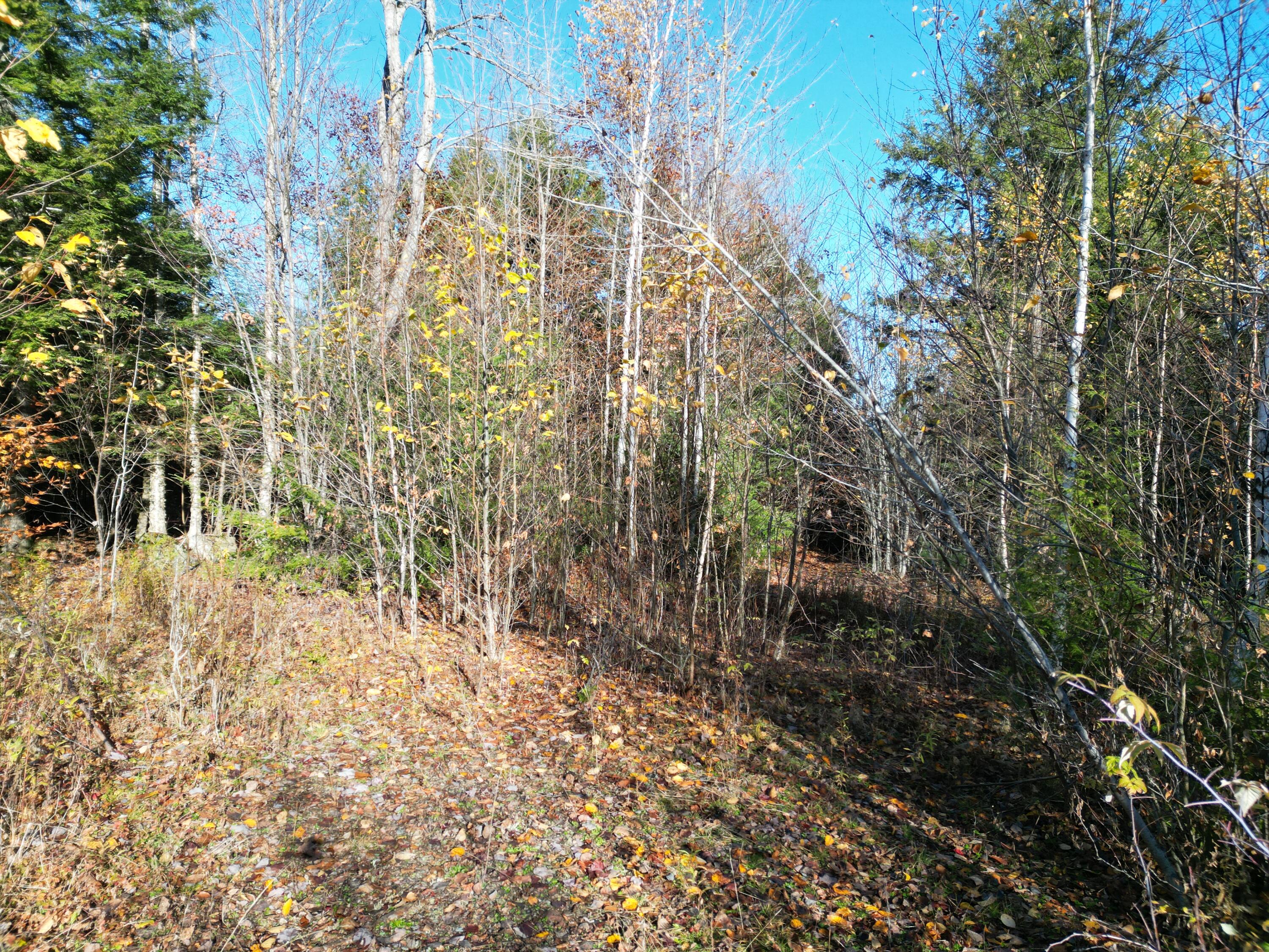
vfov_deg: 56.8
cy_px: 476
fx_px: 880
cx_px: 634
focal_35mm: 24
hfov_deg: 71.6
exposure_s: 1/1250
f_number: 1.7
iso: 150
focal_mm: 6.72
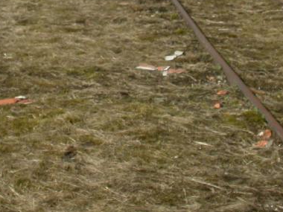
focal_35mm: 80
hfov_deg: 24.4
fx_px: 654
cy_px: -1
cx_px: 110
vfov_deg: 18.0
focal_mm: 7.85
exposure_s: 1/611
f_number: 5.3
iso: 100
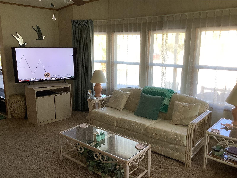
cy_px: 89
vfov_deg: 45.4
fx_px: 212
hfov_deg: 58.4
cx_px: 118
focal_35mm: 31
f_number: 2.4
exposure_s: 1/120
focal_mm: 3.3
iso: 80
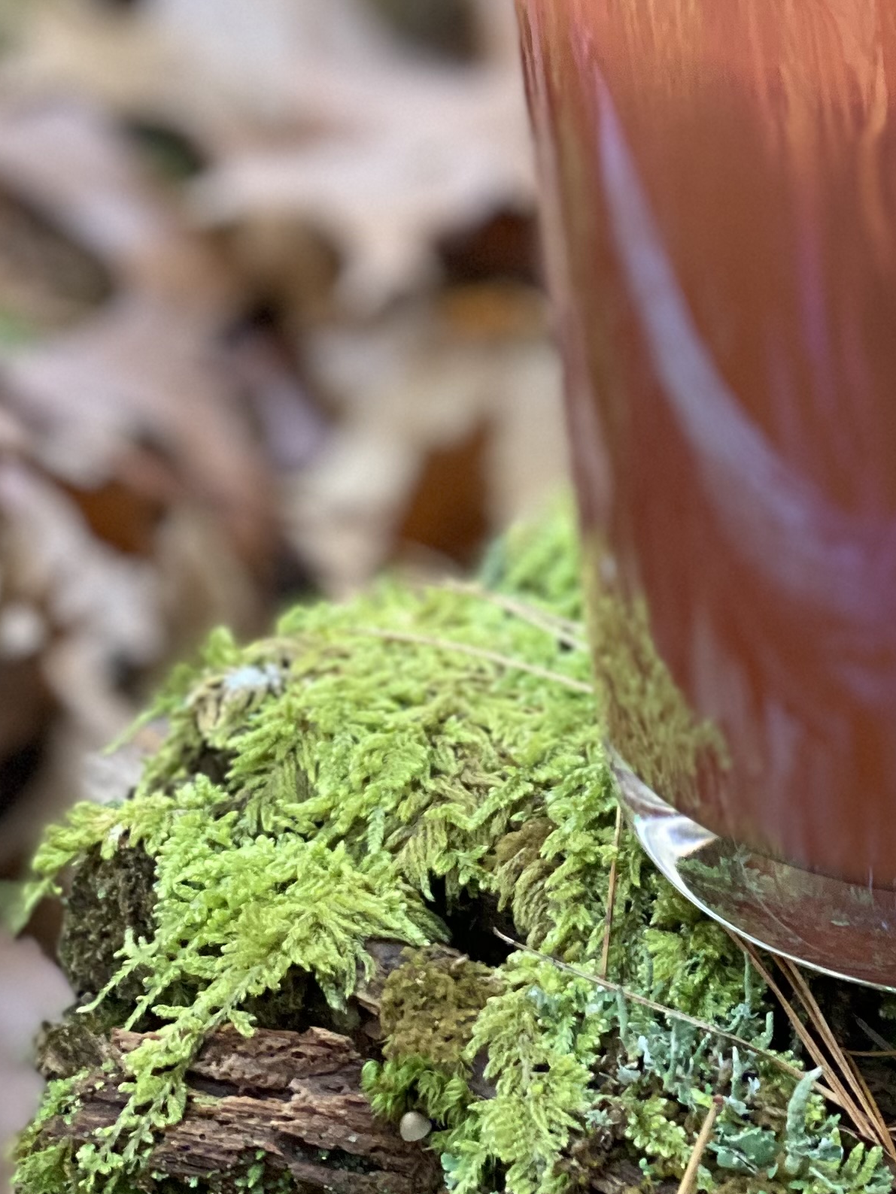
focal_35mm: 132
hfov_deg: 11.1
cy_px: 71
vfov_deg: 14.7
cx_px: 976
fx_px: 4556
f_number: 2
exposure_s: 1/120
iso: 250
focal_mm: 6
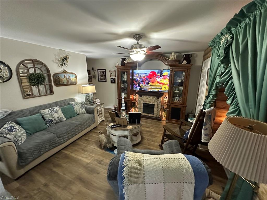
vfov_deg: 85.7
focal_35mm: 14
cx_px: 134
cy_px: 100
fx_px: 108
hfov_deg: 102.1
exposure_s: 1/60
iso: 800
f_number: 2.2
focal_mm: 2.22
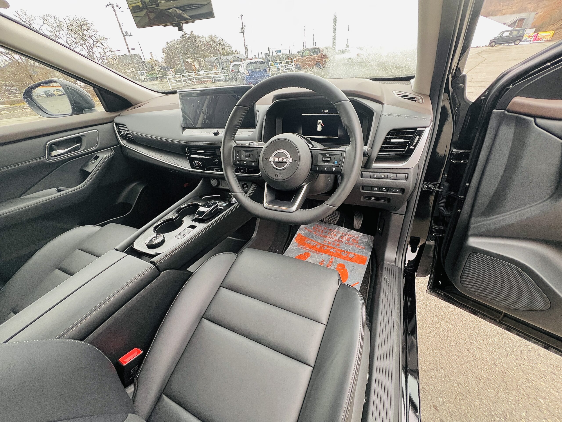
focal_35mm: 13
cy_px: 211
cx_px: 281
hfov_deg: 106.2
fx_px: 211
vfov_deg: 89.9
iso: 160
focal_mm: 1.57
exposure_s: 1/99
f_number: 1.8
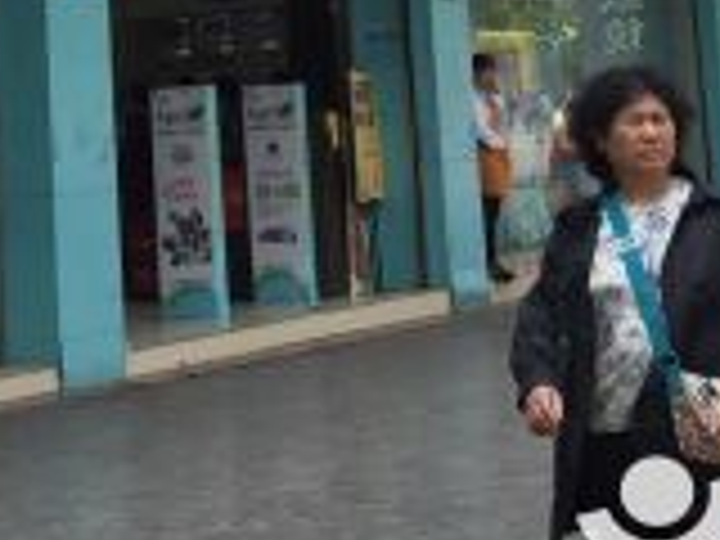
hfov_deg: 15.4
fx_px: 2642
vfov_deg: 11.0
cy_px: -385
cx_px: 130
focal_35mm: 127
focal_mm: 4.15
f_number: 2.2
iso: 32
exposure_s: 1/638
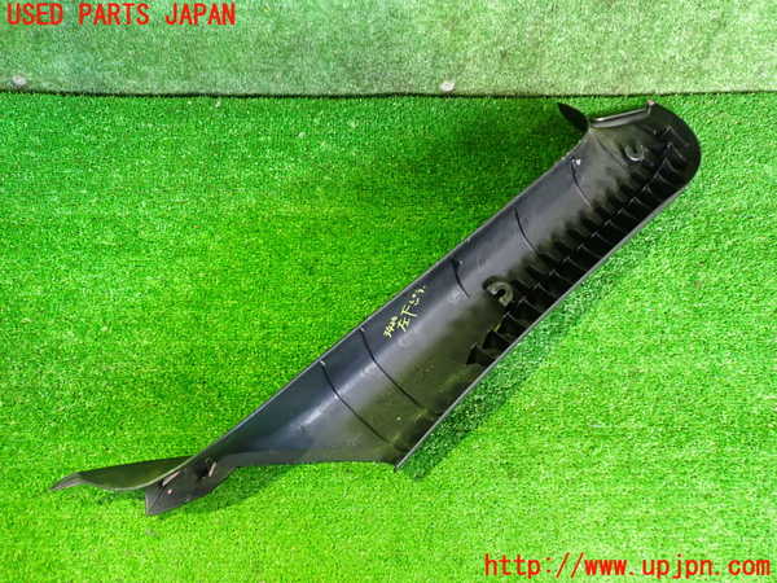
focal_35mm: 30
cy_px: 292
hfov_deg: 60.0
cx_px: 388
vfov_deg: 46.8
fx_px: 673
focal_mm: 5.4
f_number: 2.3
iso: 800
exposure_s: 1/20
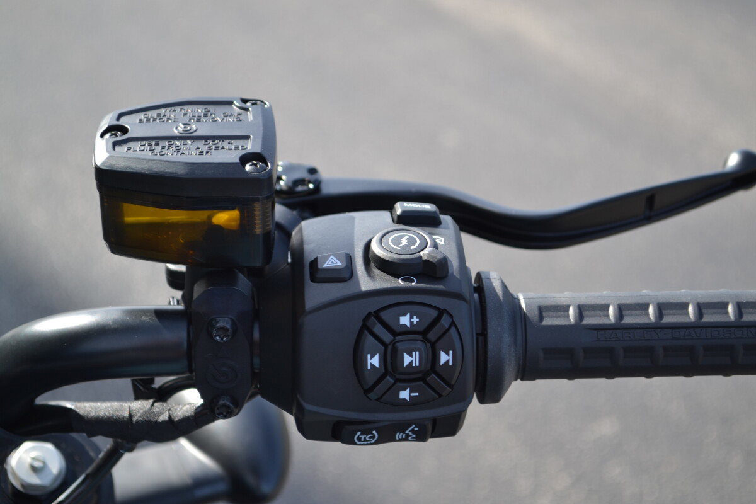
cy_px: 252
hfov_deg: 27.0
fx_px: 1575
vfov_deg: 18.2
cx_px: 378
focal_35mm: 75
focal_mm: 50
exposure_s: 1/125
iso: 110
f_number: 5.6
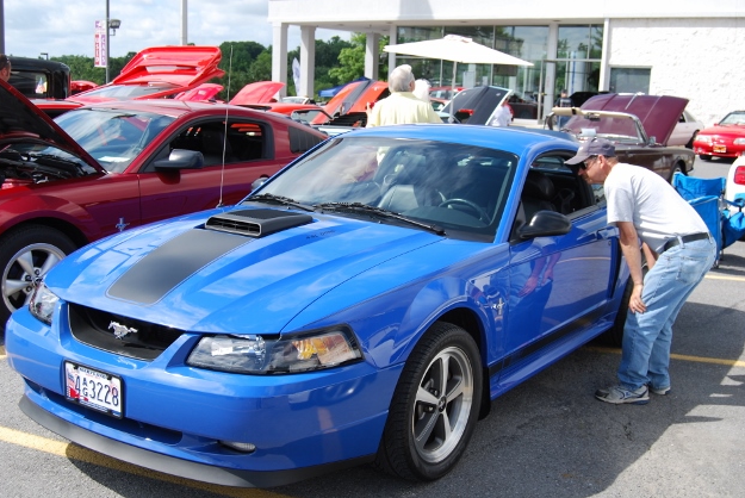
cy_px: 245
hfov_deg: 45.4
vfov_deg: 31.3
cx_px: 373
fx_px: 891
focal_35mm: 43
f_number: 7.1
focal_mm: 28
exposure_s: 1/200
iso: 100
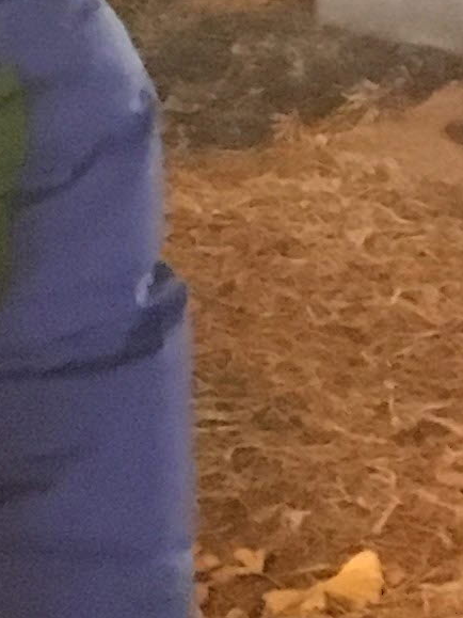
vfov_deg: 9.2
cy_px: -602
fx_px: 3604
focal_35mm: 202
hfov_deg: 6.5
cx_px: -1072
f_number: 2.2
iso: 800
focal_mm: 4.15
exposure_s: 1/15
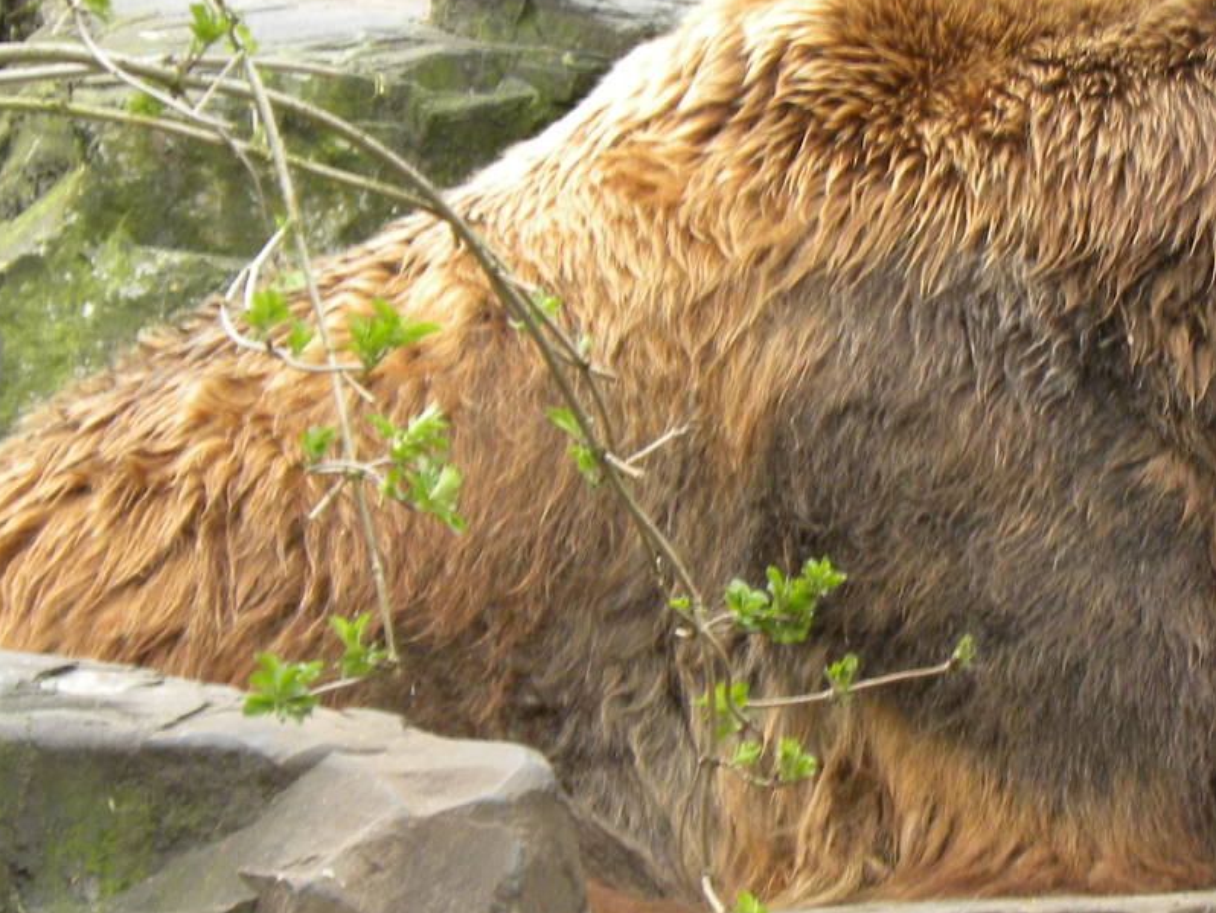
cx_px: 1018
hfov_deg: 4.0
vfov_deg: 3.0
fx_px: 17394
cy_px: 451
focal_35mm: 495
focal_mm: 44
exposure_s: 1/79.4
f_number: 4.5
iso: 139
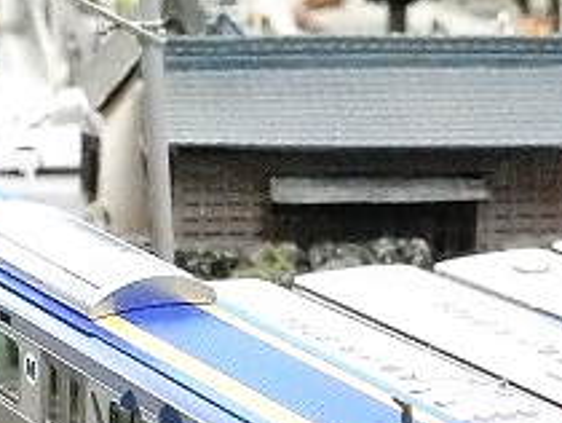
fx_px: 2763
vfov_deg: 8.7
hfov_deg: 11.6
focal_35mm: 170
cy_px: 159
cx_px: 211
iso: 3200
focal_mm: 9
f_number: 4.5
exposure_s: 1/100
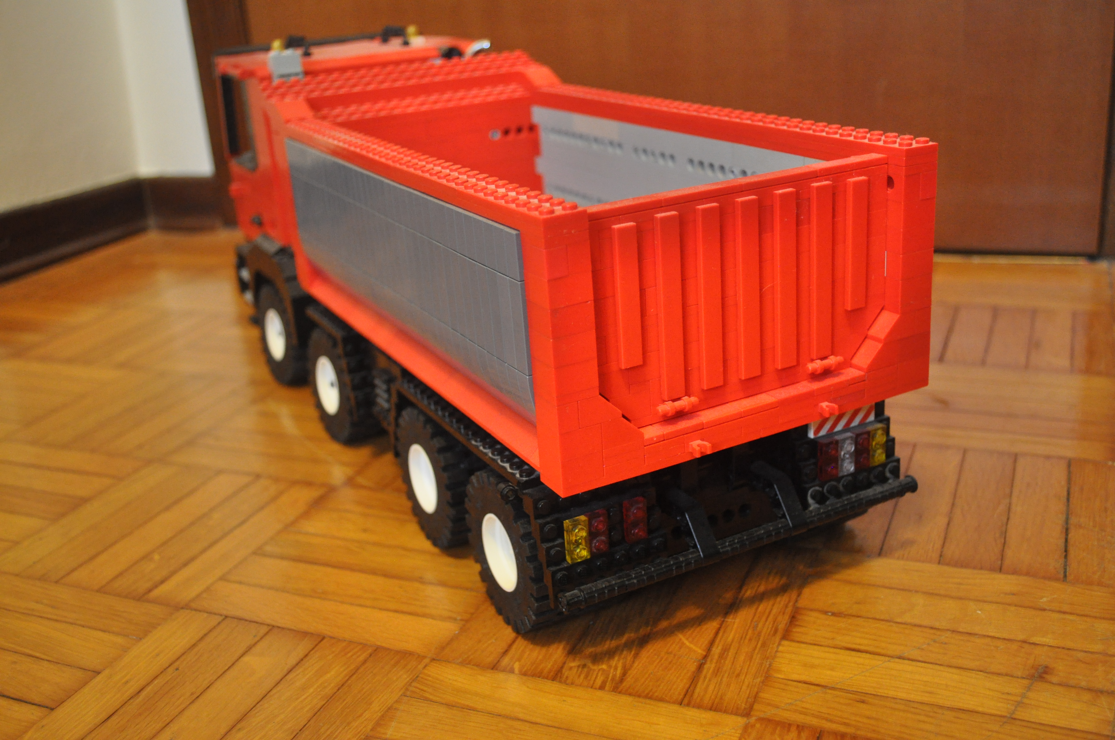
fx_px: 1114
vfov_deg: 36.8
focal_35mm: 36
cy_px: 370
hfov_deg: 53.2
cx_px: 558
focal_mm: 24
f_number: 4
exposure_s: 1/15
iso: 1600
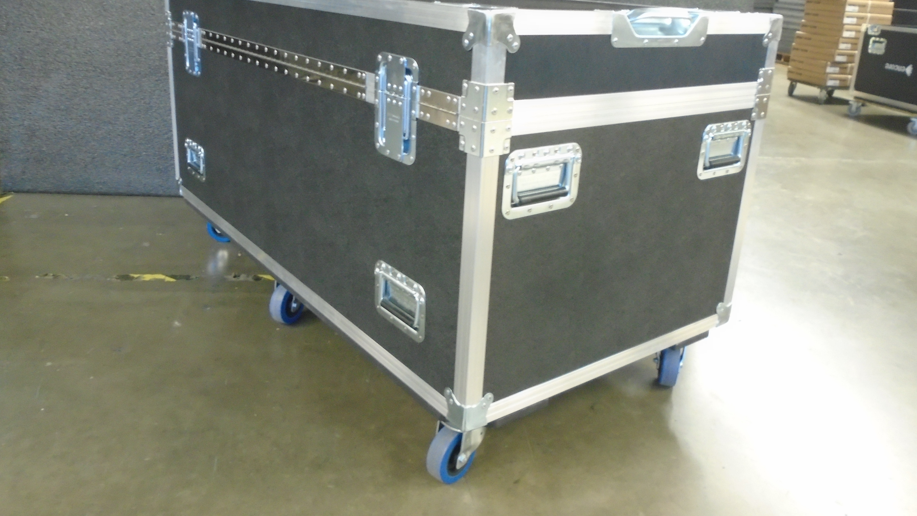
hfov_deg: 66.1
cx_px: 456
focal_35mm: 29
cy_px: 199
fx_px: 705
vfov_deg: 39.9
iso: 400
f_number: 3.2
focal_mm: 4.6
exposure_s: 1/5
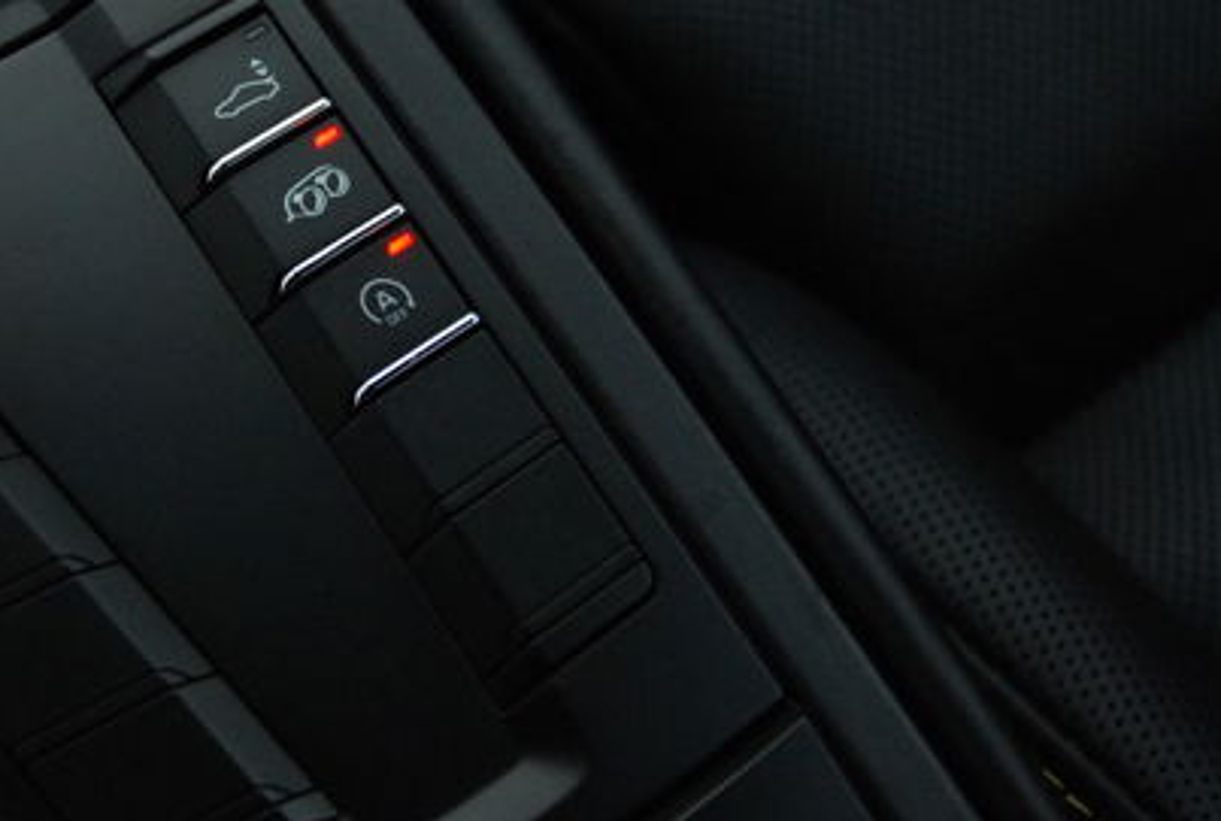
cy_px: 77
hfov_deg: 20.1
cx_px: 239
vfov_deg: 13.6
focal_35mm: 100
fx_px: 3399
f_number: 4.2
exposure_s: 1/400
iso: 800
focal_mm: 35
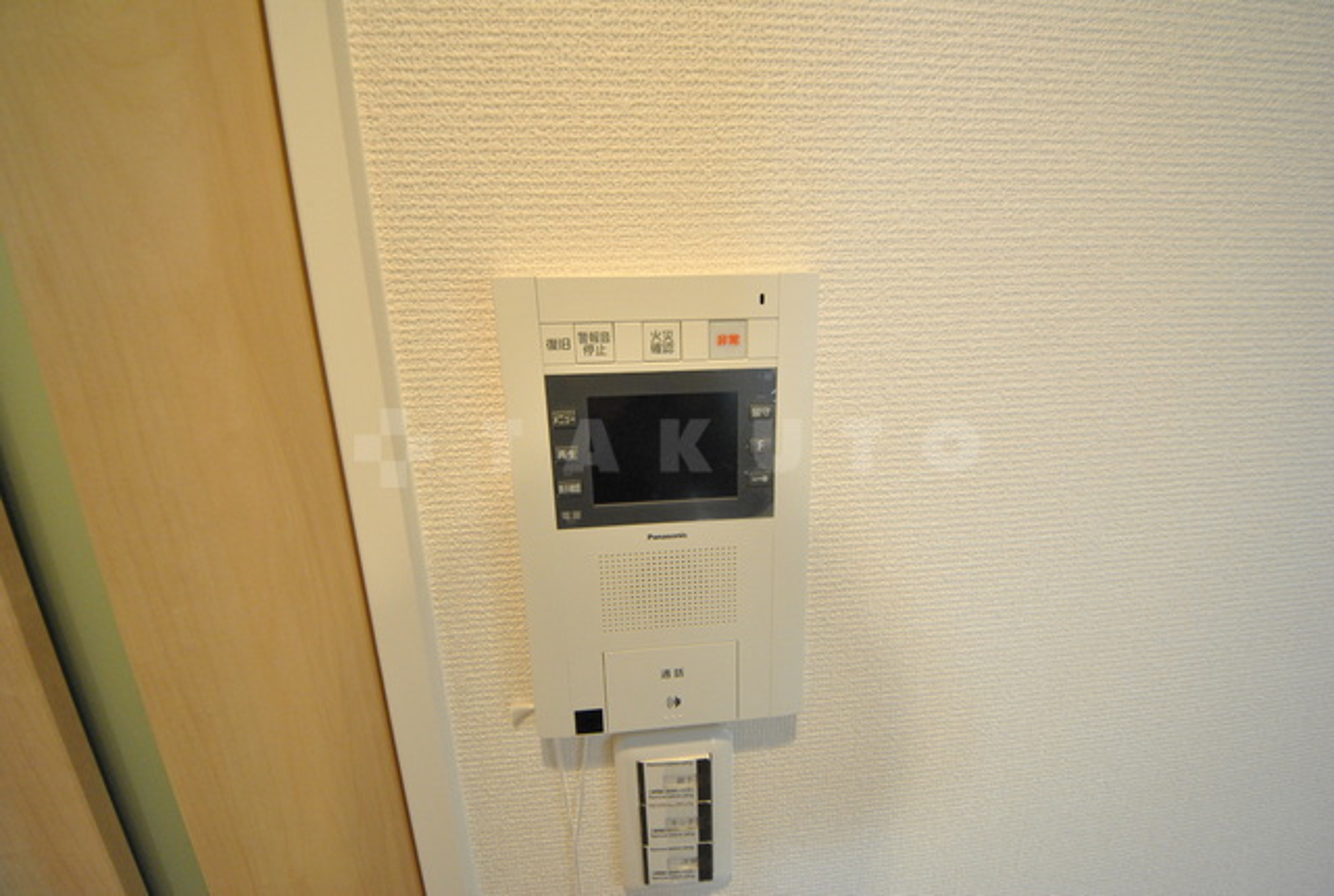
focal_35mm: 12
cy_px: 448
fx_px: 446
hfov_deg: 112.5
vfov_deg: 90.3
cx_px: 667
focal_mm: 8
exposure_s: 1/30
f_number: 4.5
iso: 800
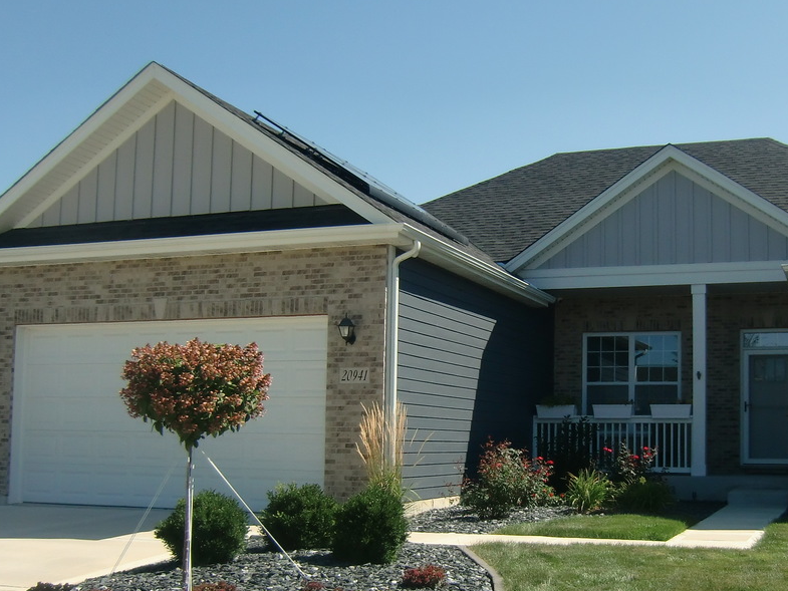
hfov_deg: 42.4
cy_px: 393
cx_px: 521
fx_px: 1002
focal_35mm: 44
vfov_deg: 32.6
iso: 64
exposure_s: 1/1000
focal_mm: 4.3
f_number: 3.2
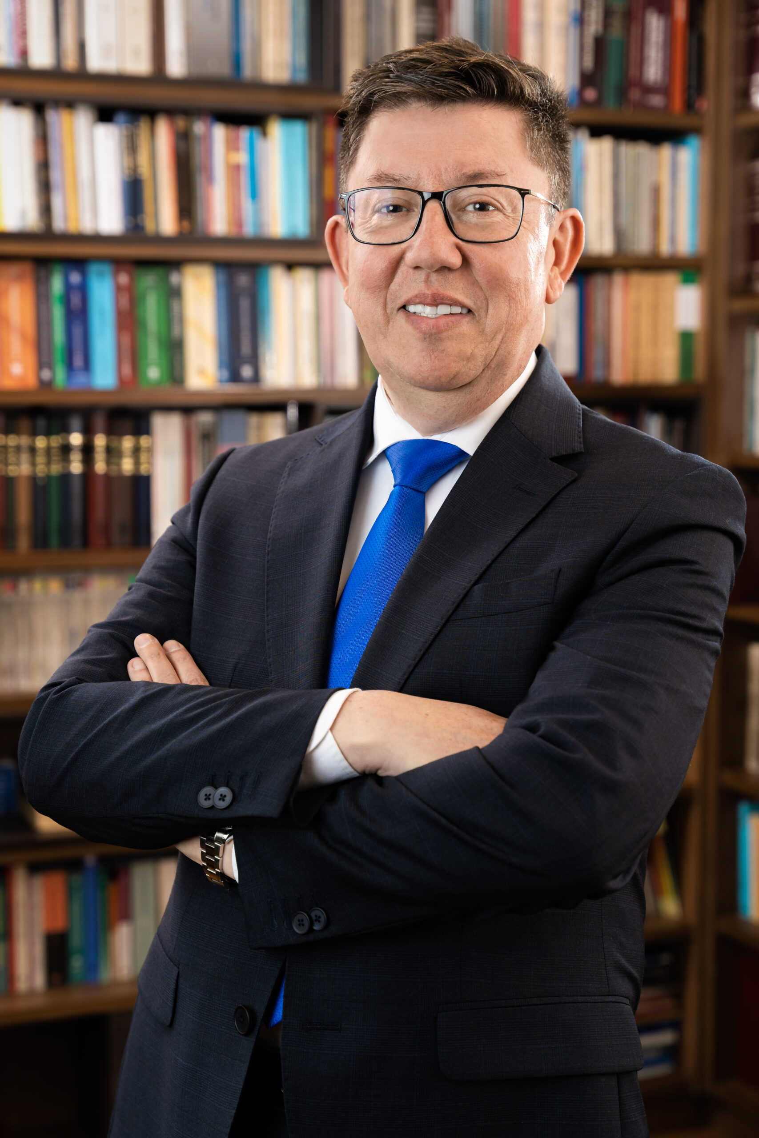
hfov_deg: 24.1
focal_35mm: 56
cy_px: 569
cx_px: 380
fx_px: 1780
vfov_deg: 35.5
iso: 160
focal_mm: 56.3
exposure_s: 1/160
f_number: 4
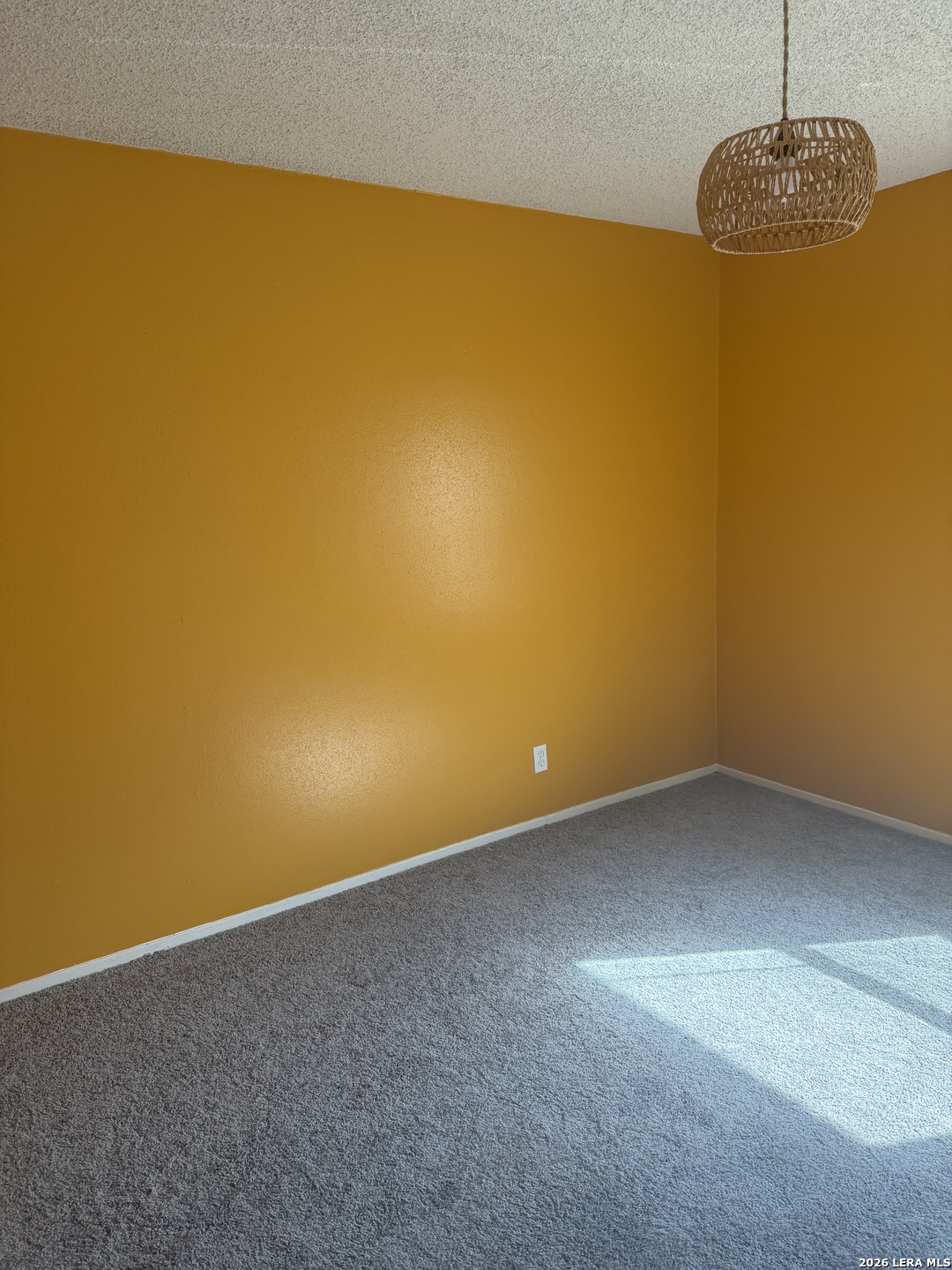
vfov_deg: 71.6
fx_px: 880
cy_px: 635
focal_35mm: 24
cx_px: 476
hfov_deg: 56.8
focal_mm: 6.76
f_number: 1.78
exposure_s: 1/230
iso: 200
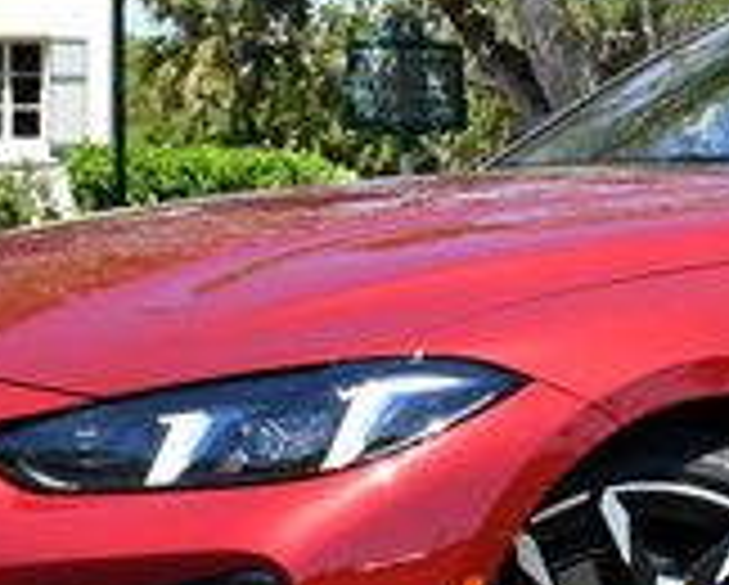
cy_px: 176
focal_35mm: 178
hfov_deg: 10.6
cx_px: 900
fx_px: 3845
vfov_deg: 8.7
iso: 140
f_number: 8
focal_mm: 24
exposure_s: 1/250
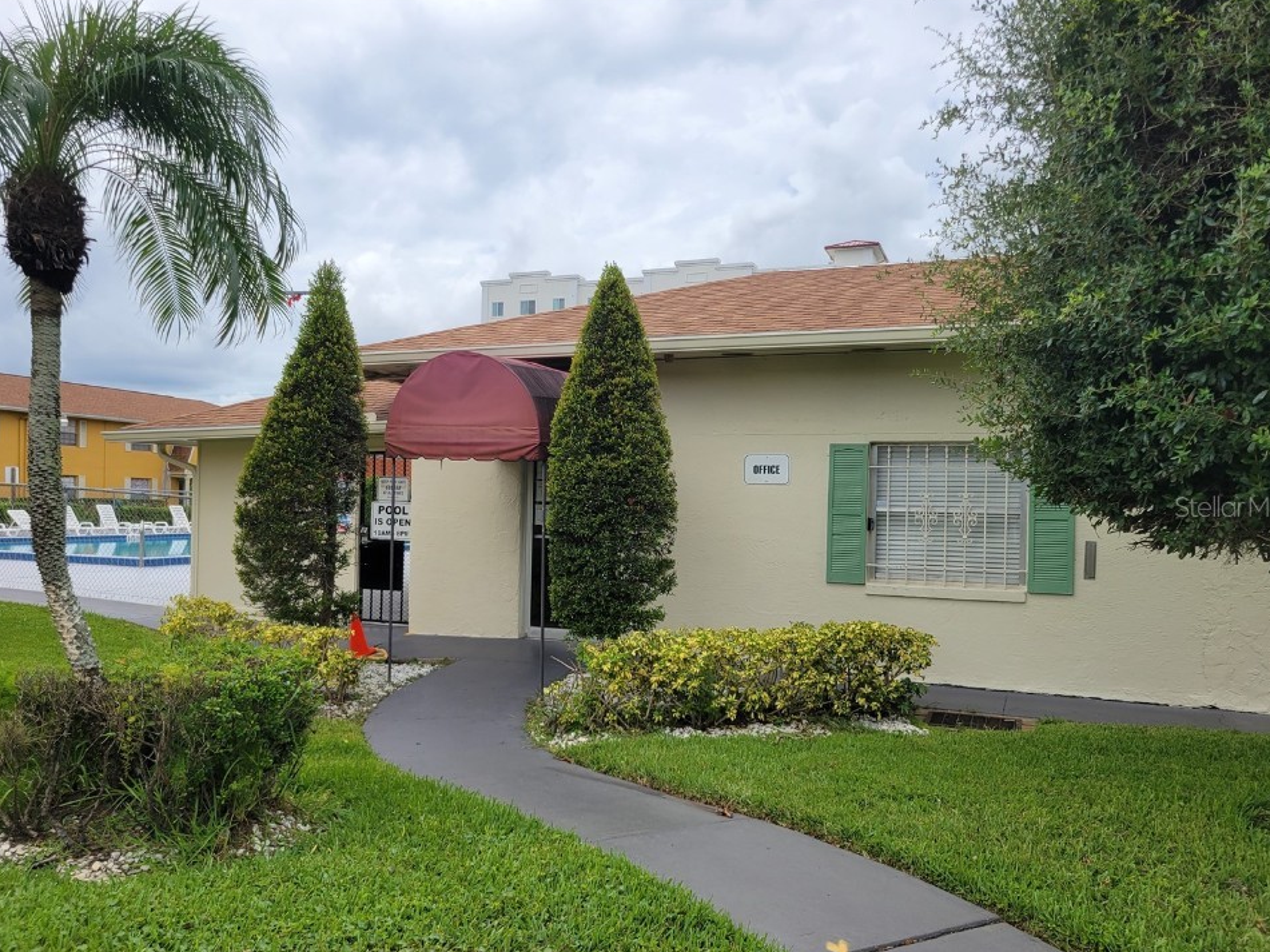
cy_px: 506
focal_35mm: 28
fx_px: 1027
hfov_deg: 63.4
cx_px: 617
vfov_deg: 49.7
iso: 40
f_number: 1.8
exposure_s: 1/2088
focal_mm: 5.4
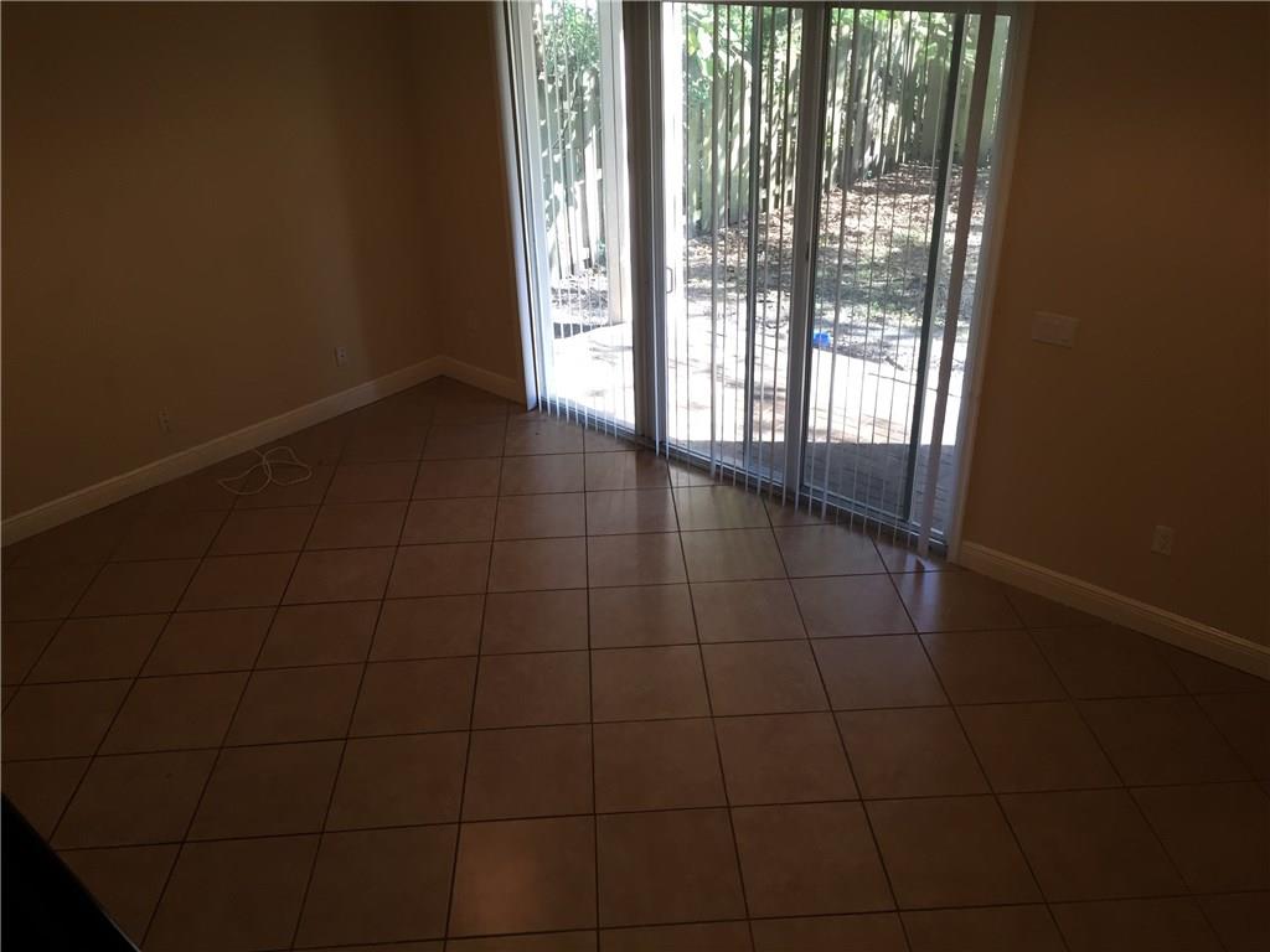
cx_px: 635
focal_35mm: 29
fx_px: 1064
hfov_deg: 61.7
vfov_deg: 48.2
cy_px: 476
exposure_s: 1/30
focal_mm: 4.15
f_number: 2.2
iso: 32
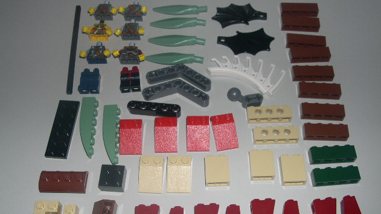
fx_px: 424
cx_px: 190
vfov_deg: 28.3
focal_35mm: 42
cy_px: 125
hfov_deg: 48.4
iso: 100
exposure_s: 1/60
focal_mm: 8
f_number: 7.6
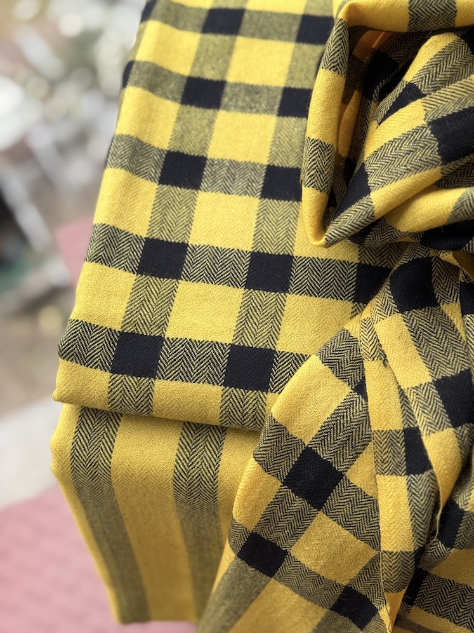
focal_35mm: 48
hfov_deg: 30.3
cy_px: 316
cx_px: 237
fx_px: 876
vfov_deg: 39.7
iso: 64
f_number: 1.78
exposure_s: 1/448
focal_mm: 6.76
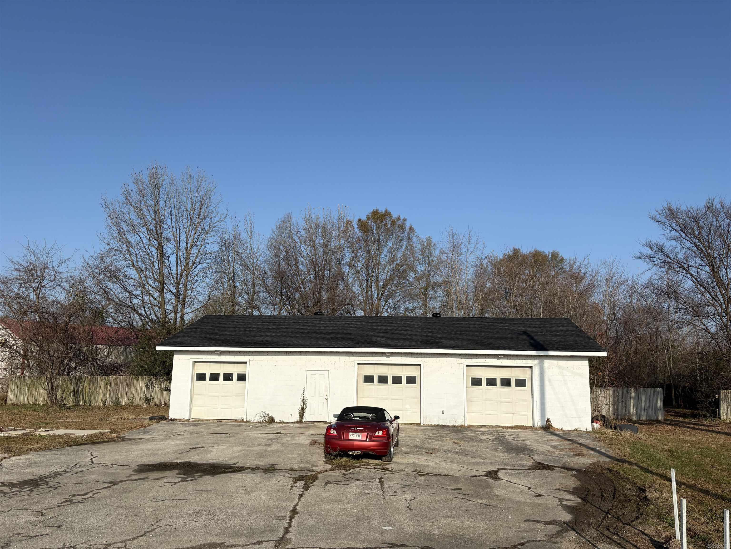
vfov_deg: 53.1
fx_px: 549
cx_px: 366
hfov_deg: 67.3
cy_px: 274
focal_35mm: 26
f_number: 1.6
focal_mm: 5.96
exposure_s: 1/4608
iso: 50
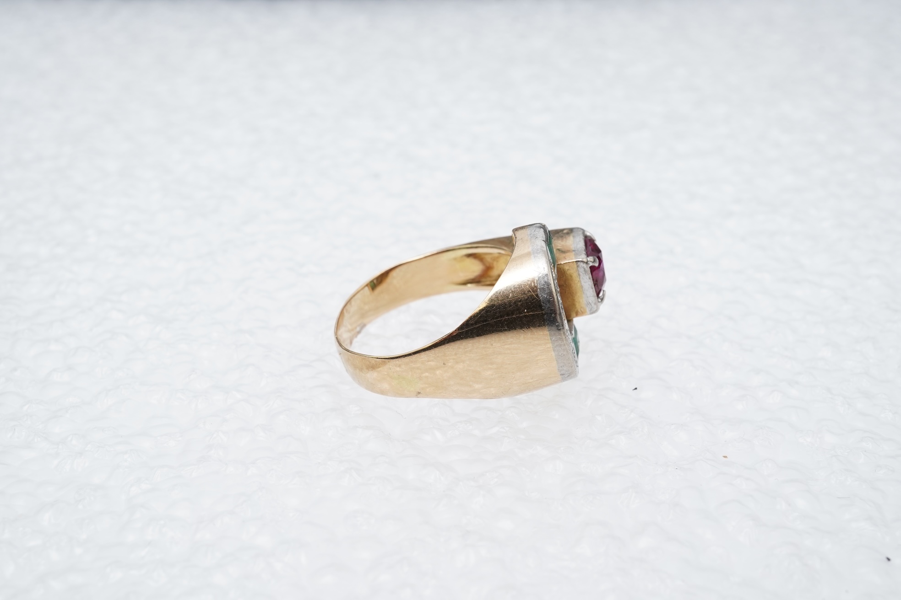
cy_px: 300
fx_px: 1126
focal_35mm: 45
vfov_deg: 29.9
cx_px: 450
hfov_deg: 43.6
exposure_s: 1/100
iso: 640
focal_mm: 30
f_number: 22
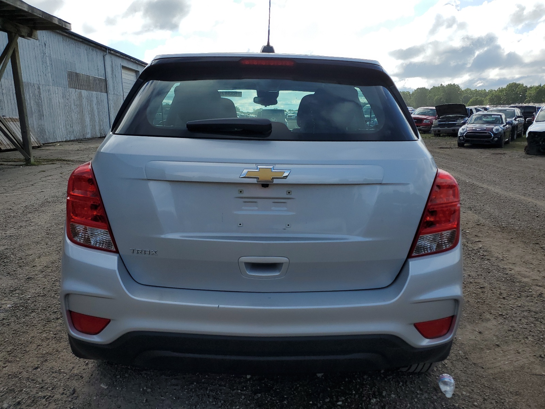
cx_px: 272
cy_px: 204
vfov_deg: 53.1
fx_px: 409
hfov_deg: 67.3
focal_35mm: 26
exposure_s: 1/5000
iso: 50
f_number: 1.5
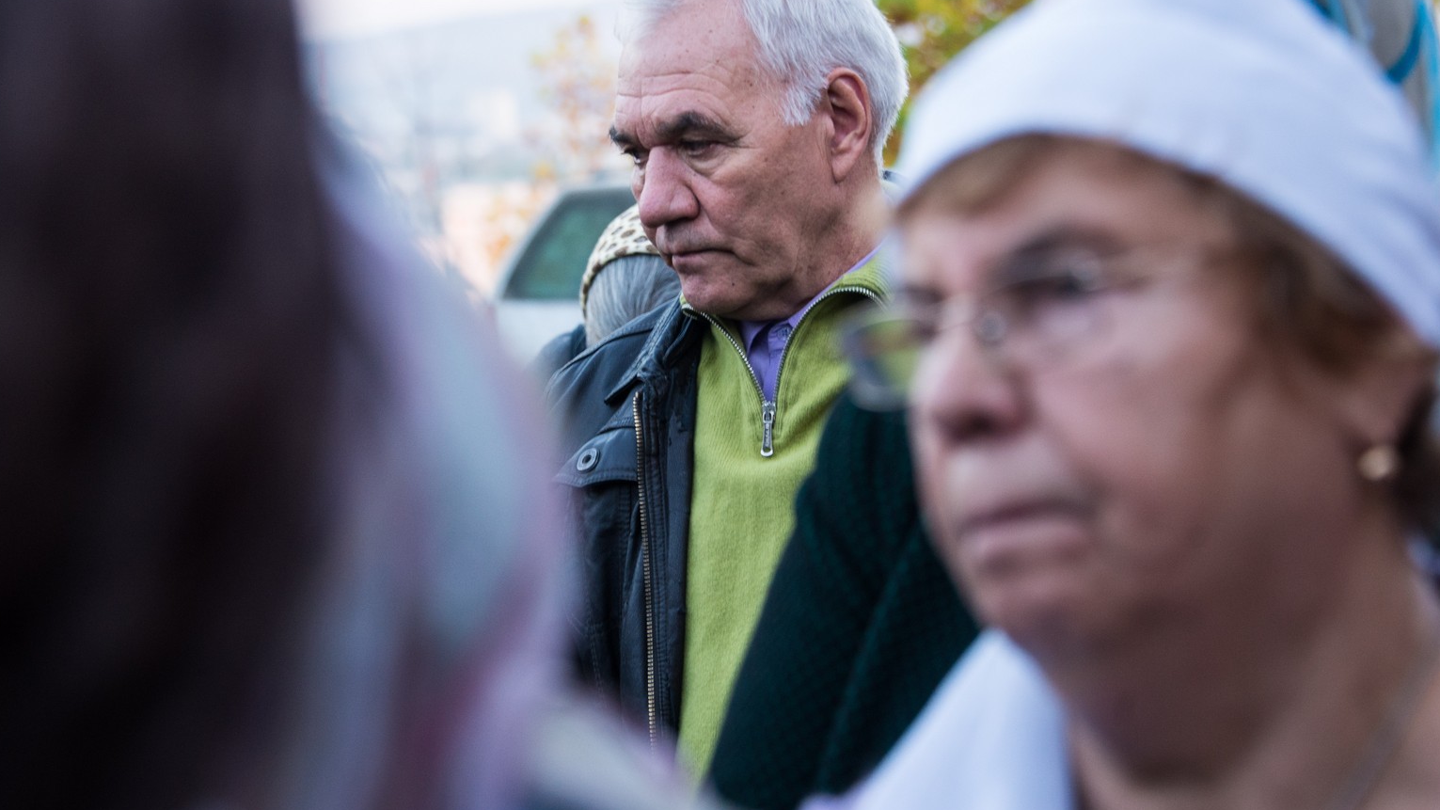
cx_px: 683
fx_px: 5002
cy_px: 279
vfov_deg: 9.3
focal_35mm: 131
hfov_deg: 16.4
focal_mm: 100
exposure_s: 1/60
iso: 1000
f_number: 5.3
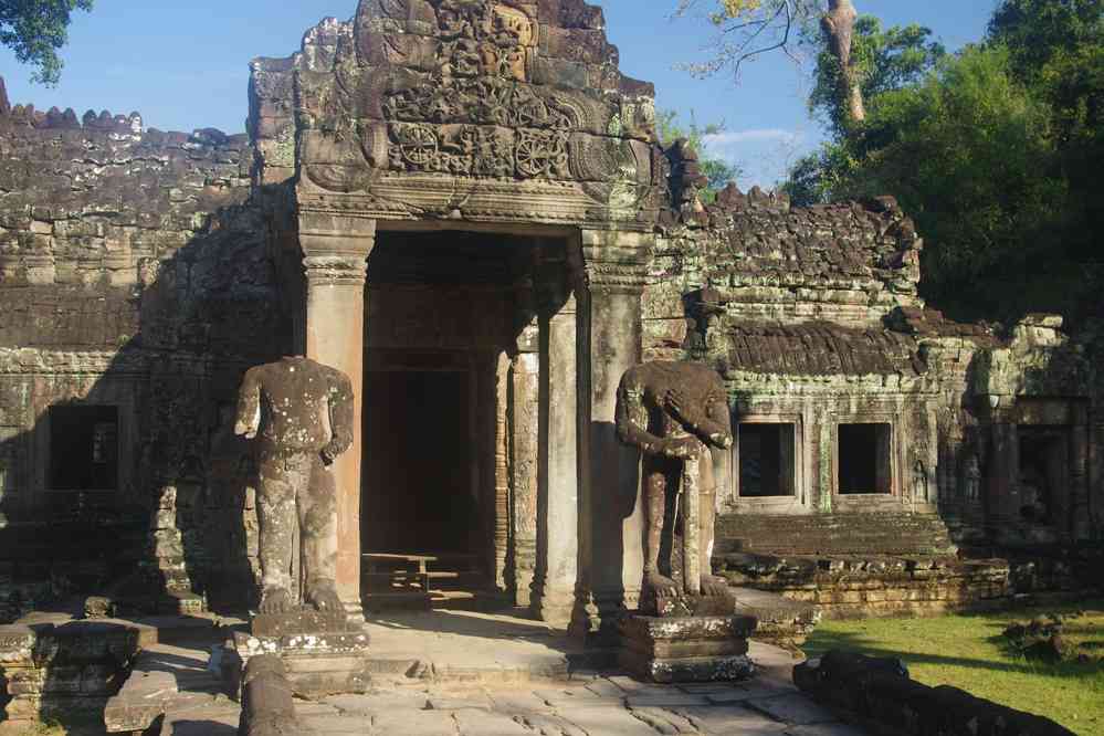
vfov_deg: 34.2
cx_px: 552
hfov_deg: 49.6
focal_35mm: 39
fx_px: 1196
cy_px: 368
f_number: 10
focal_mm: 26
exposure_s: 1/50
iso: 200
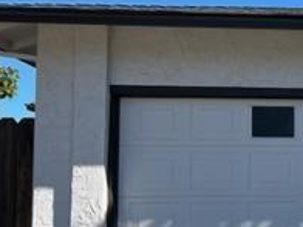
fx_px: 744
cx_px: 476
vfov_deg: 17.2
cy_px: 178
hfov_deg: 19.5
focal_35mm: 85
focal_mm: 5.7
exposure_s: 1/2404
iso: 50
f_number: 1.5
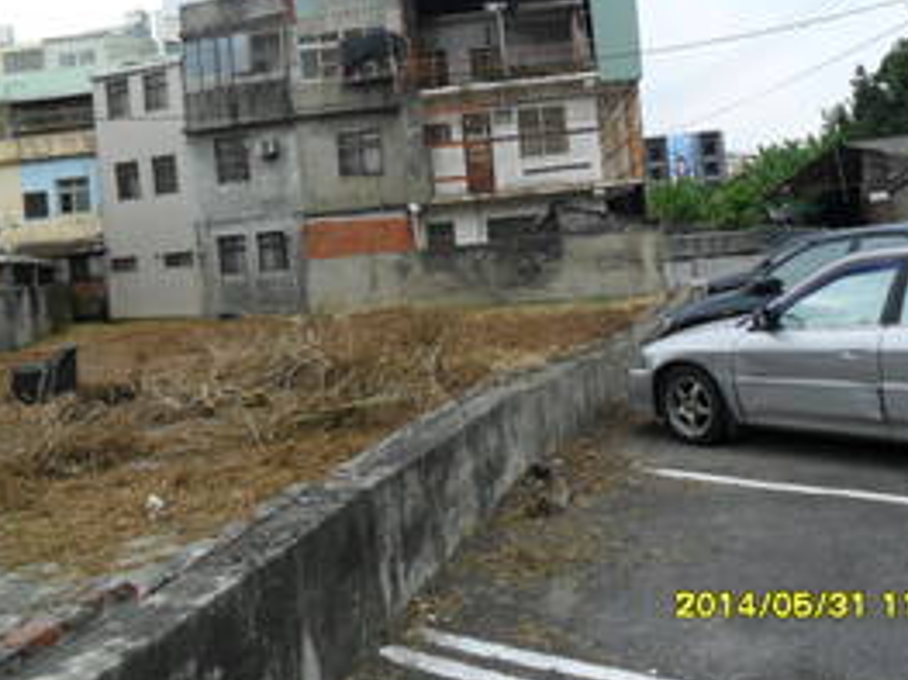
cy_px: 228
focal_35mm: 37
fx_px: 970
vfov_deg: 38.2
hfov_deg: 50.1
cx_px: 476
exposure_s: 1/750
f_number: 3.5
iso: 100
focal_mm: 4.9
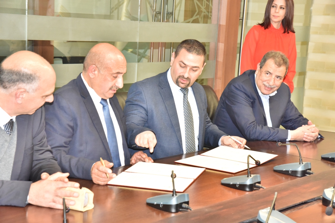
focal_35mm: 78
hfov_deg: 26.0
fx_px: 726
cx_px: 168
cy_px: 112
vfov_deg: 17.5
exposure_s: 1/125
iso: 6400
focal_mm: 78
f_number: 10
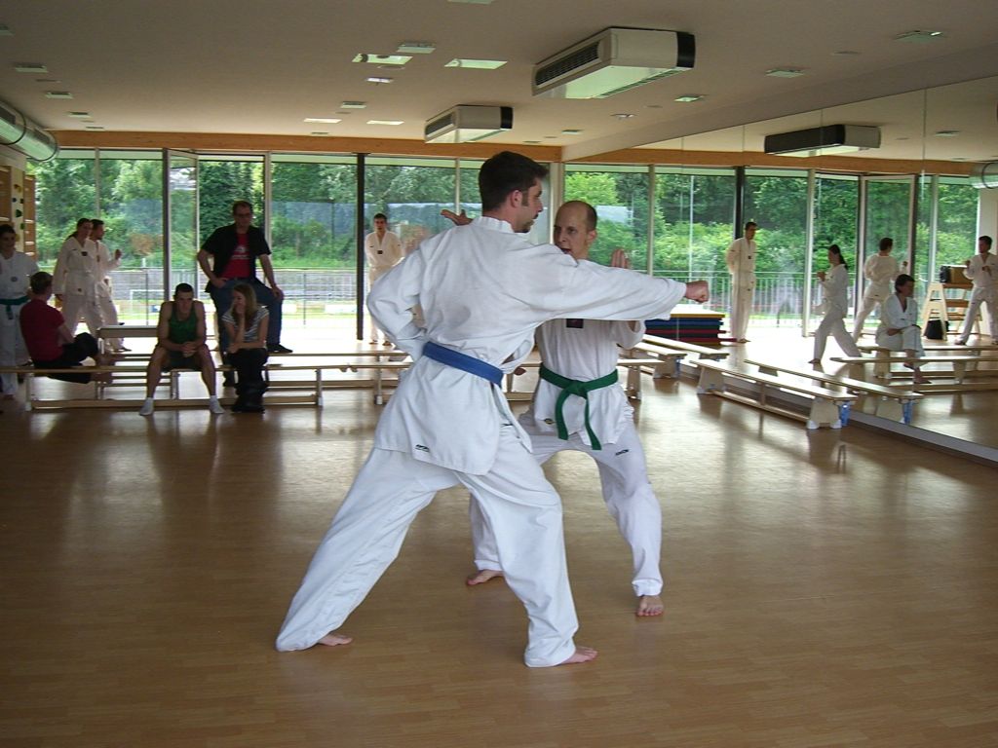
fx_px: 1096
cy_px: 374
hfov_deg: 49.0
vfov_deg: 37.7
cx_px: 499
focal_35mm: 38
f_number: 2.8
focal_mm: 7.9
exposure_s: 1/500
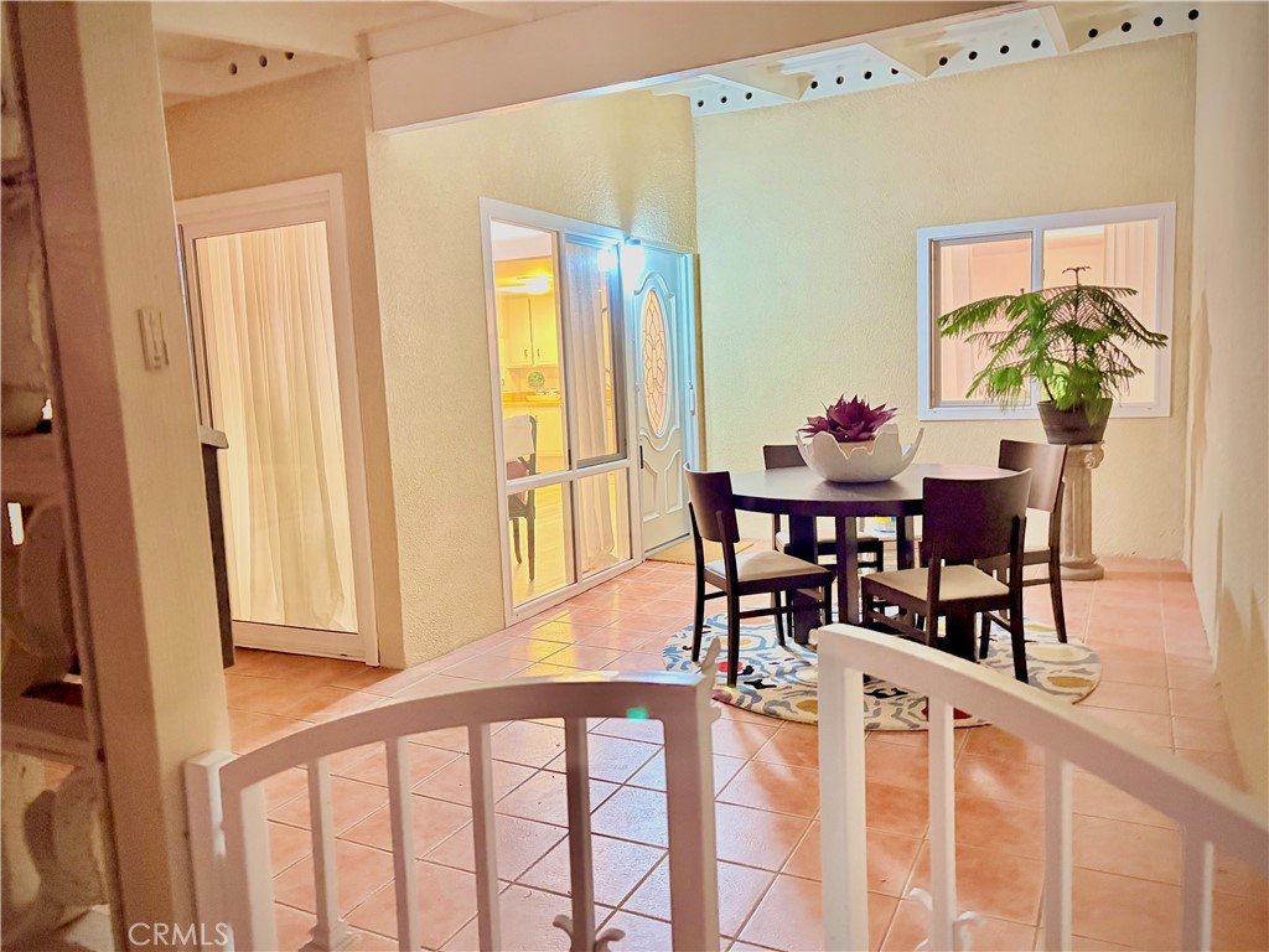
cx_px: 634
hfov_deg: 67.3
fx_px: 953
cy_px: 476
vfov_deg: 53.1
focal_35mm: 26
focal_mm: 5.96
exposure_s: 1/30
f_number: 1.6
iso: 1000
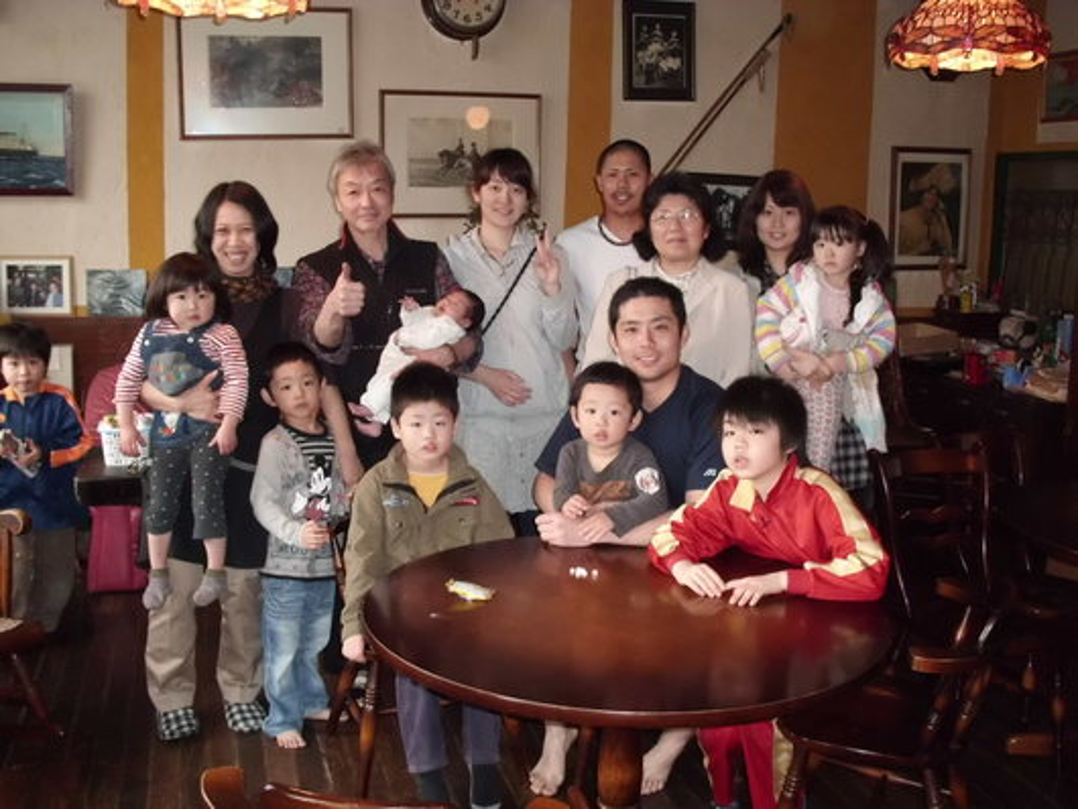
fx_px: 1122
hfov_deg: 51.3
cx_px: 539
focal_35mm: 36
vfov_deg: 39.7
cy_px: 404
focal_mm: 6.3
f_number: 2.9
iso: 400
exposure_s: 1/60
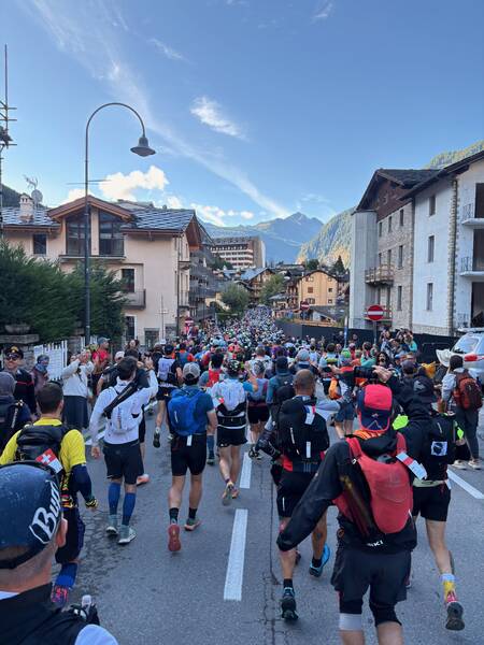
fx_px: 485
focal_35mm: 26
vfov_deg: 67.3
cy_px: 322
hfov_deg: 53.1
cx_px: 242
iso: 40
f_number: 1.6
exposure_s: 1/180
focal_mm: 5.96
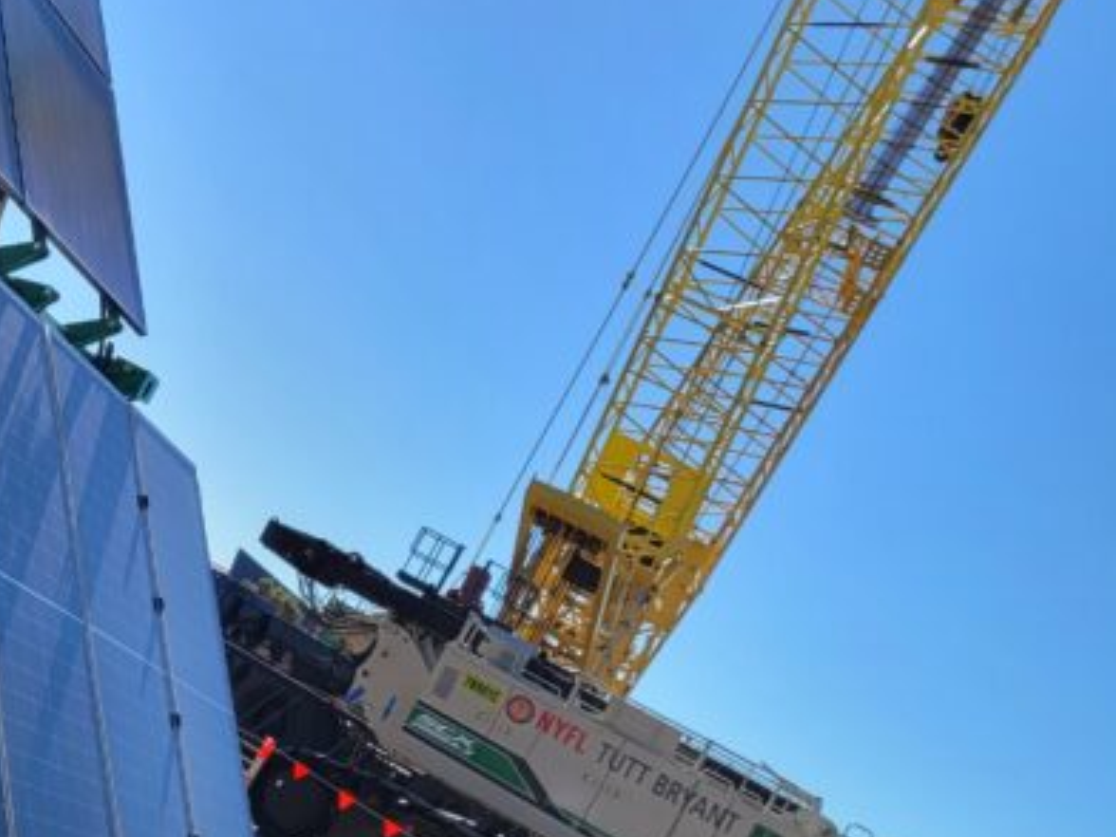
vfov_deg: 21.3
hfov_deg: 25.3
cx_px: -262
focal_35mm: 68
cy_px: 165
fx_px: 2192
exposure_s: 1/2678
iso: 40
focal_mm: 5.4
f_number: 1.8
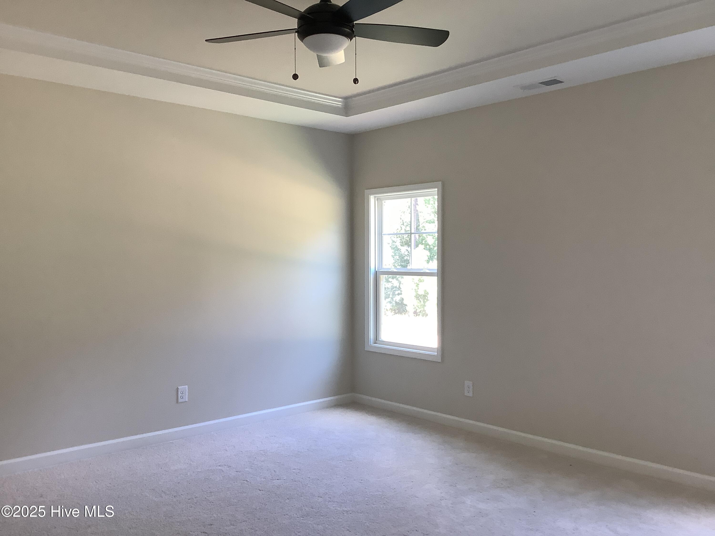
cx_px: 358
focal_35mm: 31
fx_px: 640
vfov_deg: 45.4
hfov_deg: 58.4
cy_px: 268
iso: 100
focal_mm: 3.3
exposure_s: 1/60
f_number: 2.4
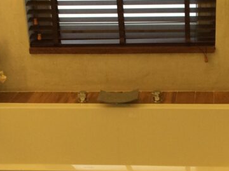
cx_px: 137
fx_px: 601
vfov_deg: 16.0
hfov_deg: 21.5
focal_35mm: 91
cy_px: 151
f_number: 2.4
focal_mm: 3.3
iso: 100
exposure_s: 1/24
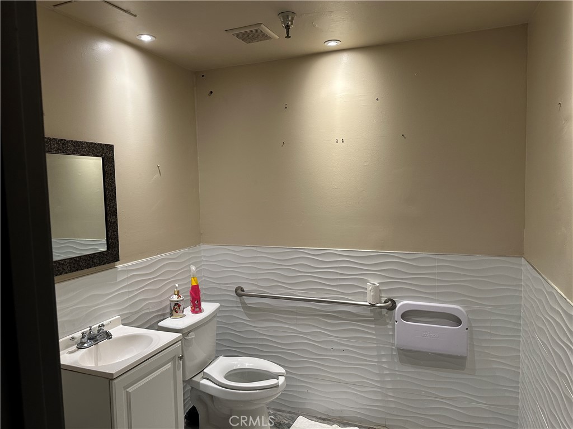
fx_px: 397
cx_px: 286
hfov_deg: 71.6
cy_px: 214
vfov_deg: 56.8
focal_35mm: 24
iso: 200
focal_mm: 6.86
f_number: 1.78
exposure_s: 1/120
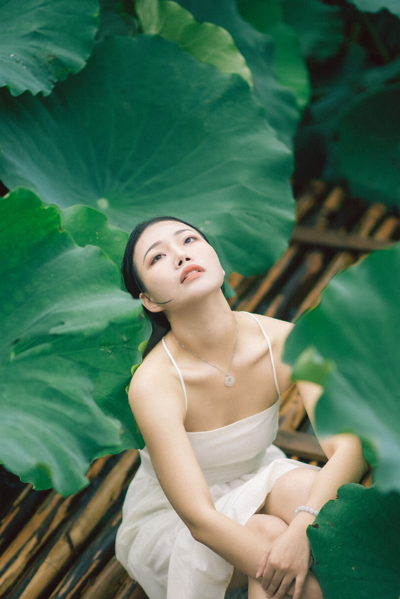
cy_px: 380
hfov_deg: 10.8
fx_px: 2115
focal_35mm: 127
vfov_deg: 16.1
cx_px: 197
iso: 160
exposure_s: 1/400
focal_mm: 85
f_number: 1.4
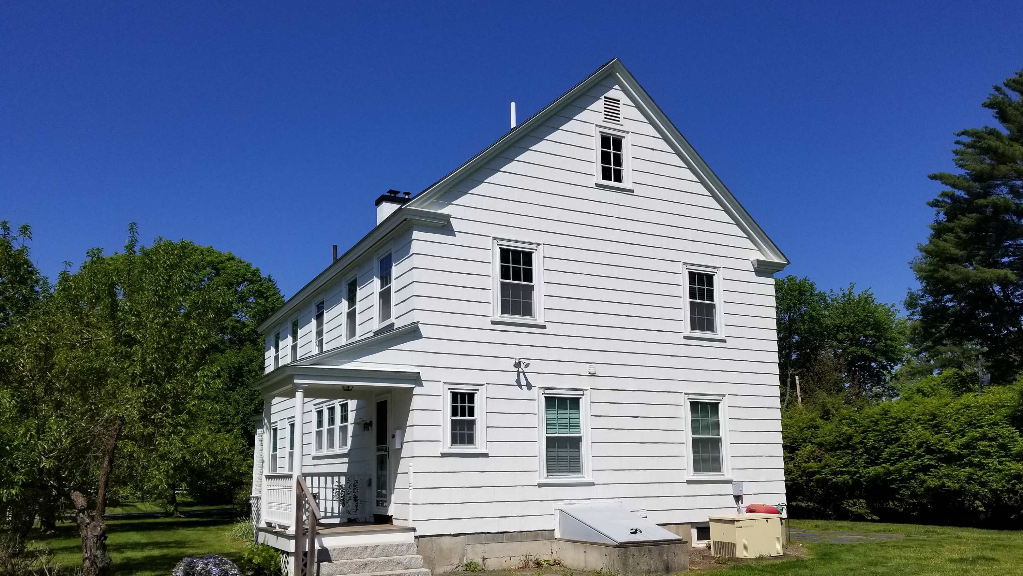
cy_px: 375
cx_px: 522
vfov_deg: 39.8
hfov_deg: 66.1
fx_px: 787
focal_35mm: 29
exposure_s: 1/4960
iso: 50
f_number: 1.7
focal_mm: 4.25
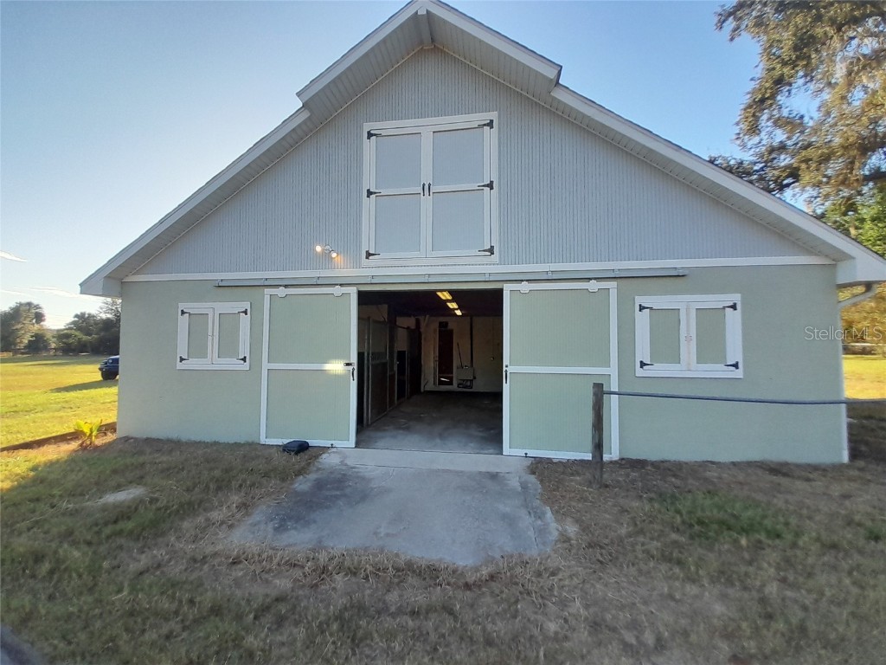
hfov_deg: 106.2
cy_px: 332
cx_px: 443
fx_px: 333
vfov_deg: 89.9
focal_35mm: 13
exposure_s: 1/341
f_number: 2.2
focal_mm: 1.13
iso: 40
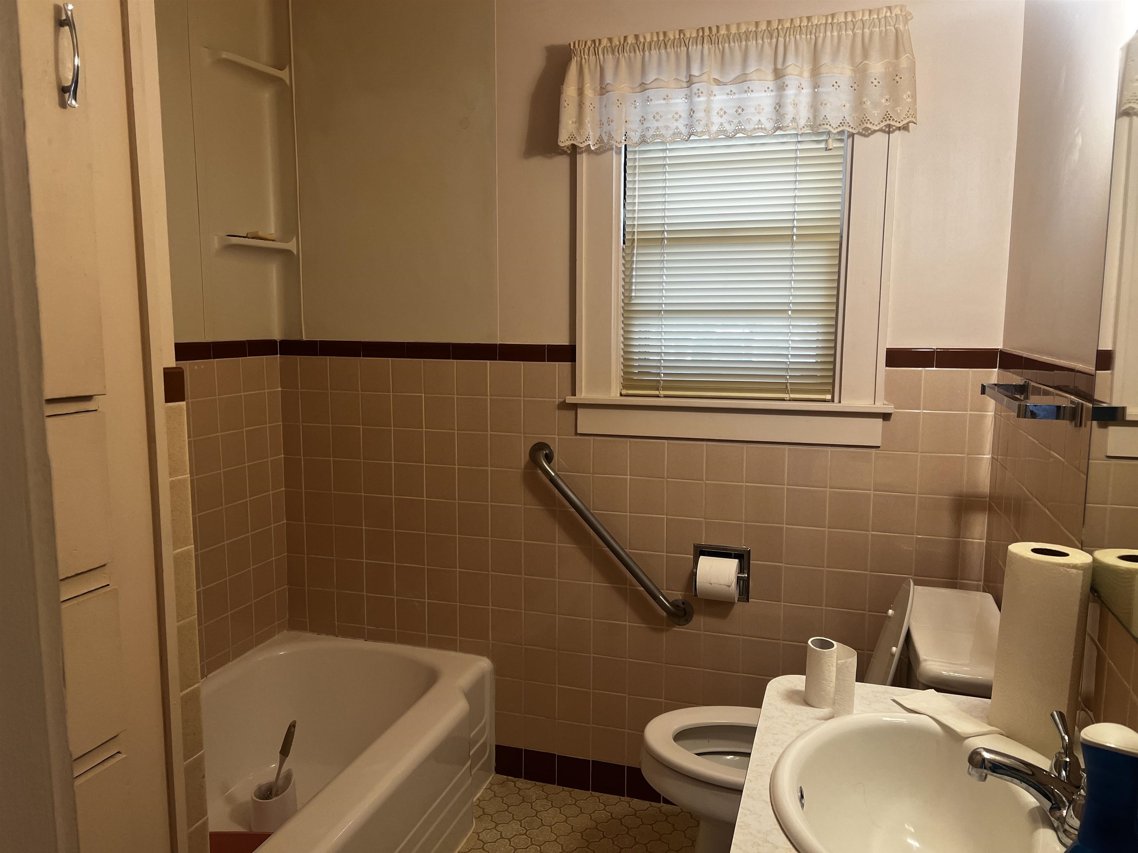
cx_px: 569
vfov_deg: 53.1
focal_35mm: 26
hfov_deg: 67.3
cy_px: 426
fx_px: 855
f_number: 1.5
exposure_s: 1/60
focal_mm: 5.7
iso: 80
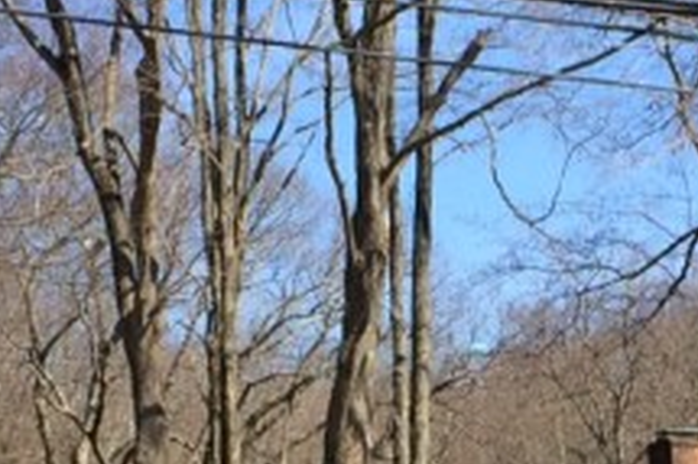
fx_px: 3177
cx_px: 620
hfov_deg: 12.4
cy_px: 811
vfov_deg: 8.1
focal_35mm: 164
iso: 32
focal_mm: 4.15
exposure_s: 1/1080
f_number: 2.2
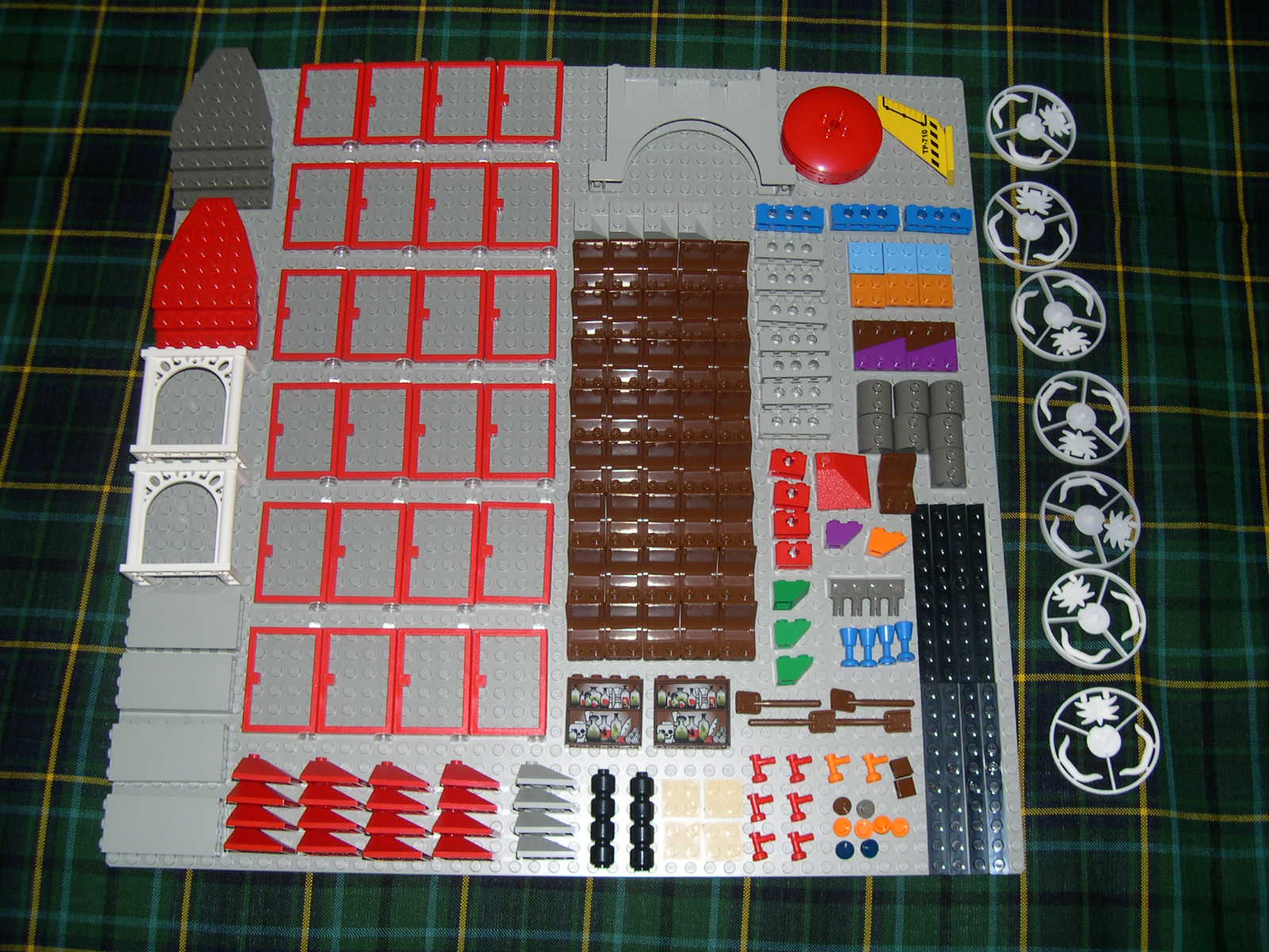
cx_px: 634
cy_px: 476
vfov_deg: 37.7
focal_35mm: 38
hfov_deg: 49.0
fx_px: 1393
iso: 100
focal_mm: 8
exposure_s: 1/60
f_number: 2.8
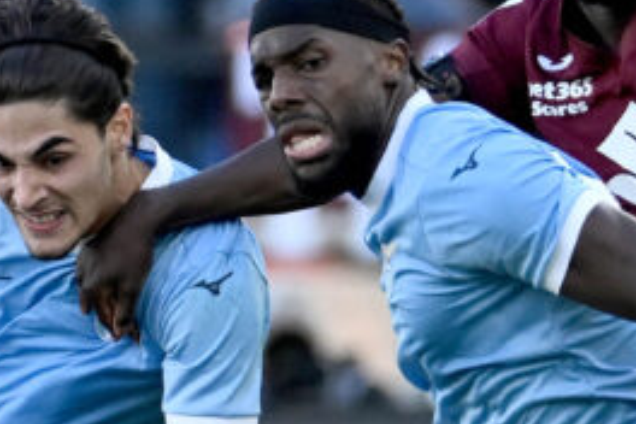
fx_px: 30808
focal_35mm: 1744
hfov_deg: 1.2
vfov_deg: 0.8
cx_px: 410
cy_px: 535
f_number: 4.5
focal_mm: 300
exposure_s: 1/1600
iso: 1600
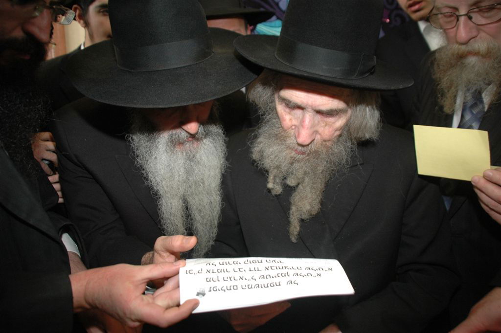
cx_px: 250
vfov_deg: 22.6
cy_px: 166
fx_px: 834
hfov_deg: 33.4
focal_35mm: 60
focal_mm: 40
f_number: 4.8
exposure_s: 1/60
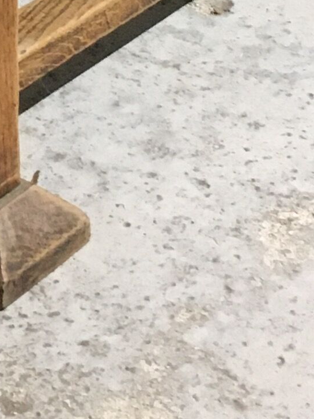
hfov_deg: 9.1
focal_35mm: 161
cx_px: -104
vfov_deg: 11.3
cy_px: -366
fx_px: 1946
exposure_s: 1/20
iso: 200
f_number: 2.2
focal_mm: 4.15
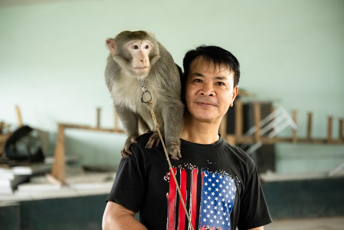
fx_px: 669
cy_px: 115
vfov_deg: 19.5
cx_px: 172
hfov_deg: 28.8
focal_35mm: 70
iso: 2000
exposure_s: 1/200
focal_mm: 70
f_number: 2.8
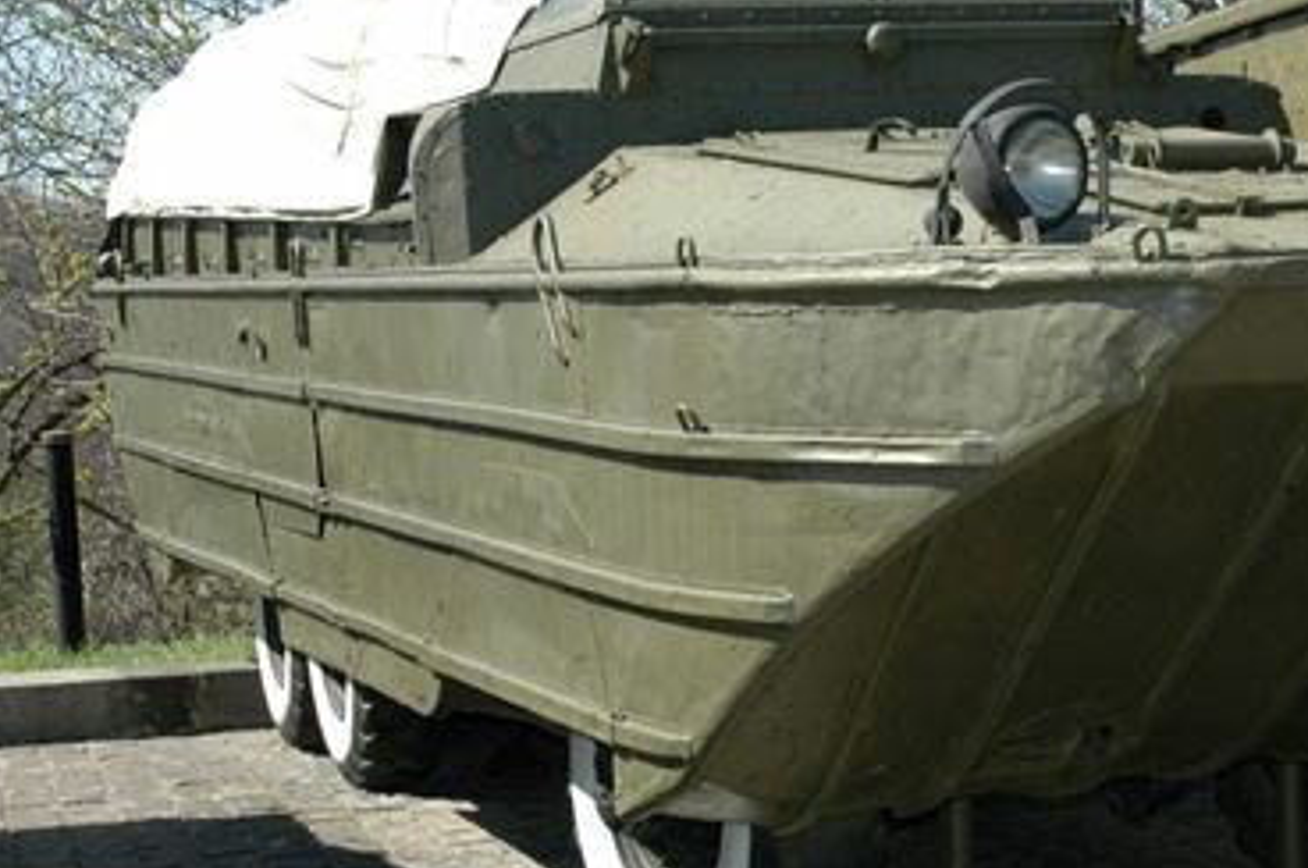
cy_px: 439
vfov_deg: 16.8
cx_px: 1105
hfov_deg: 24.6
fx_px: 2933
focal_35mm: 81
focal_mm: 31
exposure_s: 1/500
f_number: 7.1
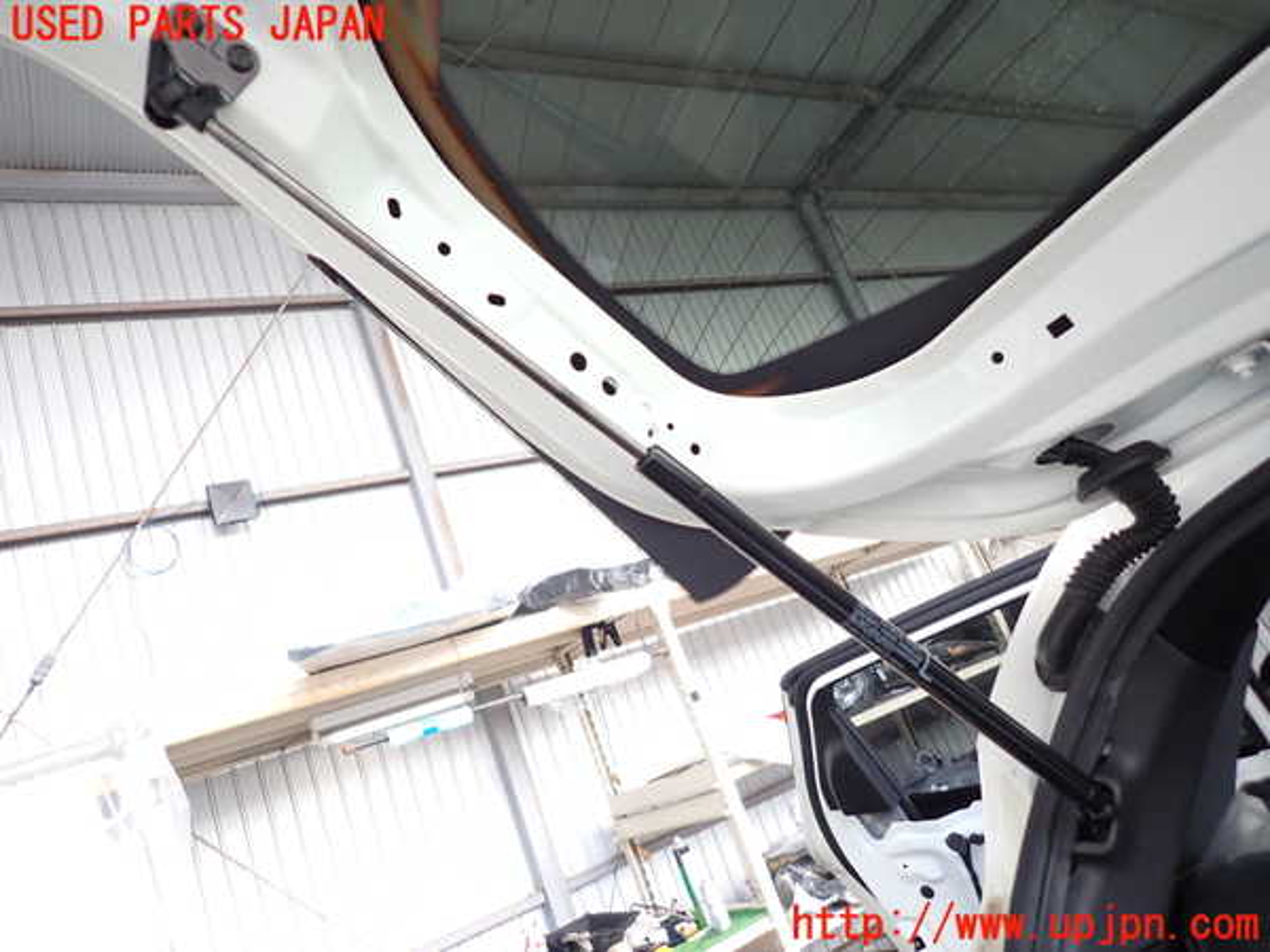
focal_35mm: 25
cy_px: 476
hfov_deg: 69.4
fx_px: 917
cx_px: 635
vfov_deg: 54.9
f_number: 2
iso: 100
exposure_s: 1/80
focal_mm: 4.5
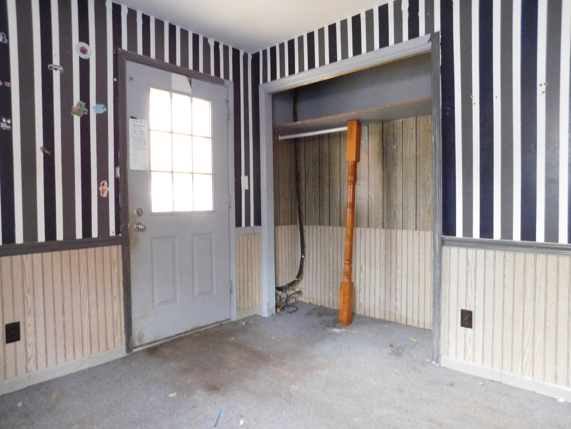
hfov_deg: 73.9
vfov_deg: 58.9
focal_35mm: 23
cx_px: 286
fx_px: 379
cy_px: 214
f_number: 3
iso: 800
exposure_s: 1/6
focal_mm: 4
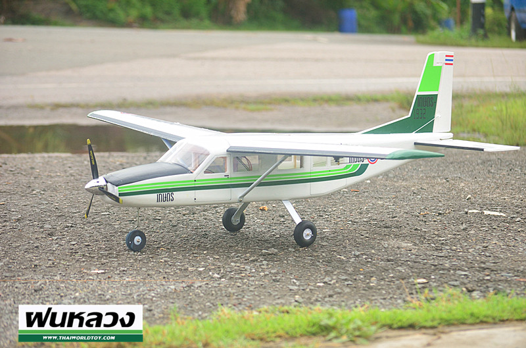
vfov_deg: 10.7
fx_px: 1858
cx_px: 263
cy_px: 174
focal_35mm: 128
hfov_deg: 16.1
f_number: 5.6
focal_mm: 85
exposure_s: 1/400
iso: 400
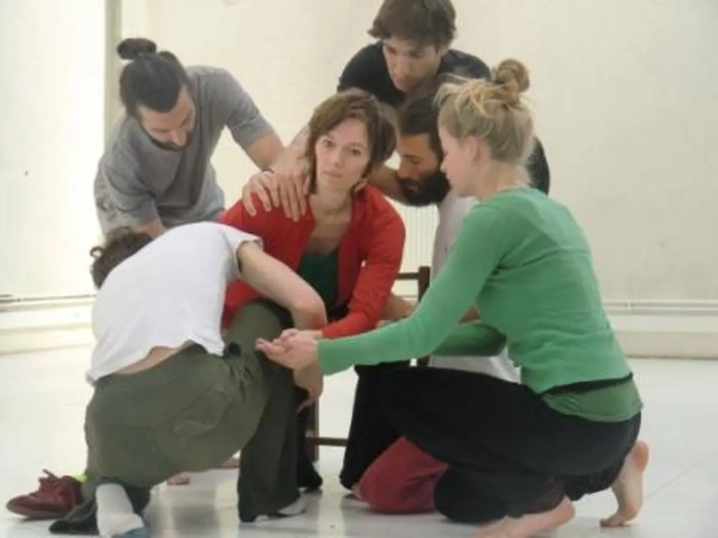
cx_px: 359
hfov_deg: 25.7
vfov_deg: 19.4
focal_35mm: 76
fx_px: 1576
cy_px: 269
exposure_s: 1/60
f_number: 4.6
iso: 125
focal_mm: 13.6
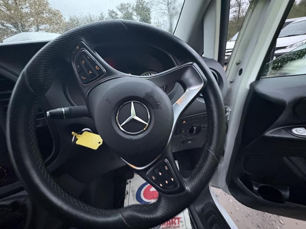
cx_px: 153
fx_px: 124
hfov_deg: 102.1
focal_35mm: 14
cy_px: 114
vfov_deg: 85.7
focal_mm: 2.22
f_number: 2.2
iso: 1250
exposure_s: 1/30
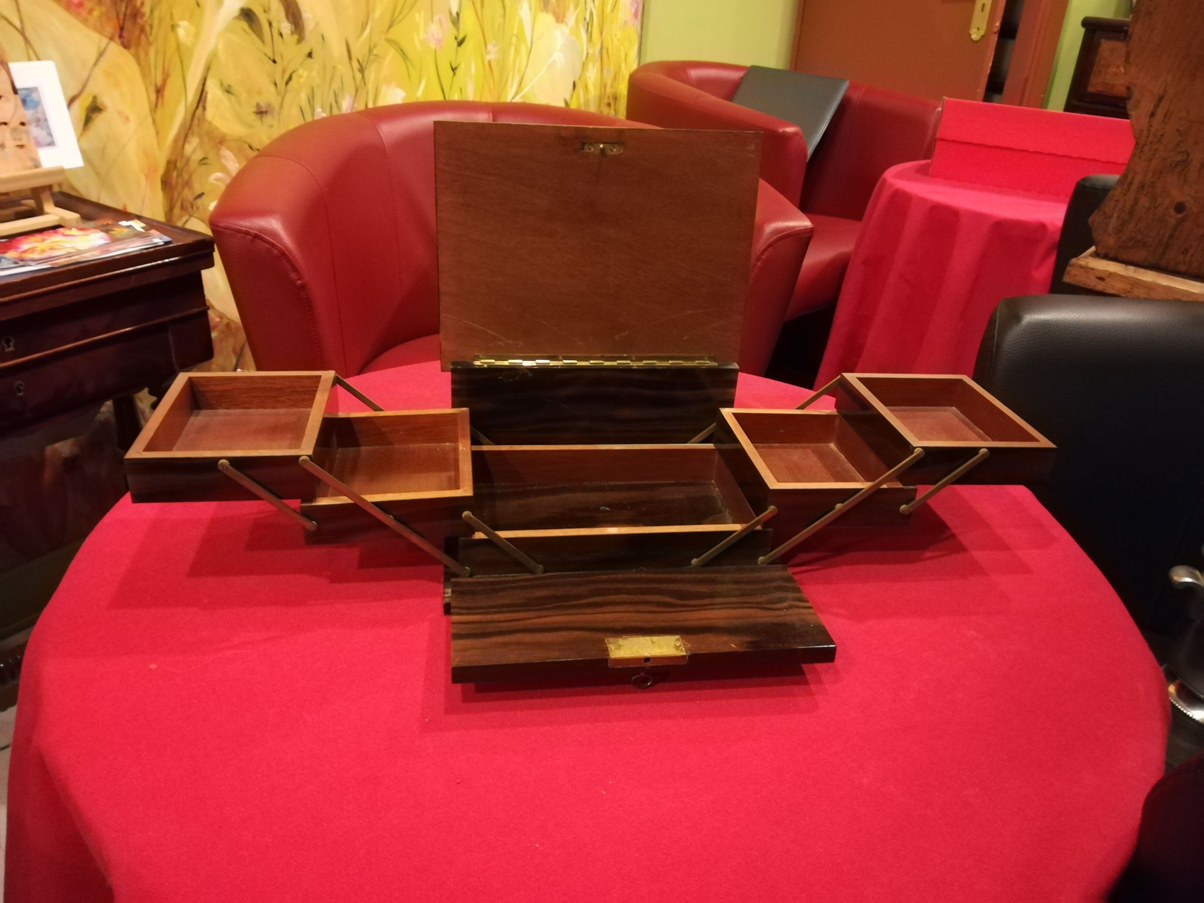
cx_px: 602
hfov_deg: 67.3
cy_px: 452
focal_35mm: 26
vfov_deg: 53.1
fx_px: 904
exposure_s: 1/14.3
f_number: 2.2
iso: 1250
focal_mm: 3.83
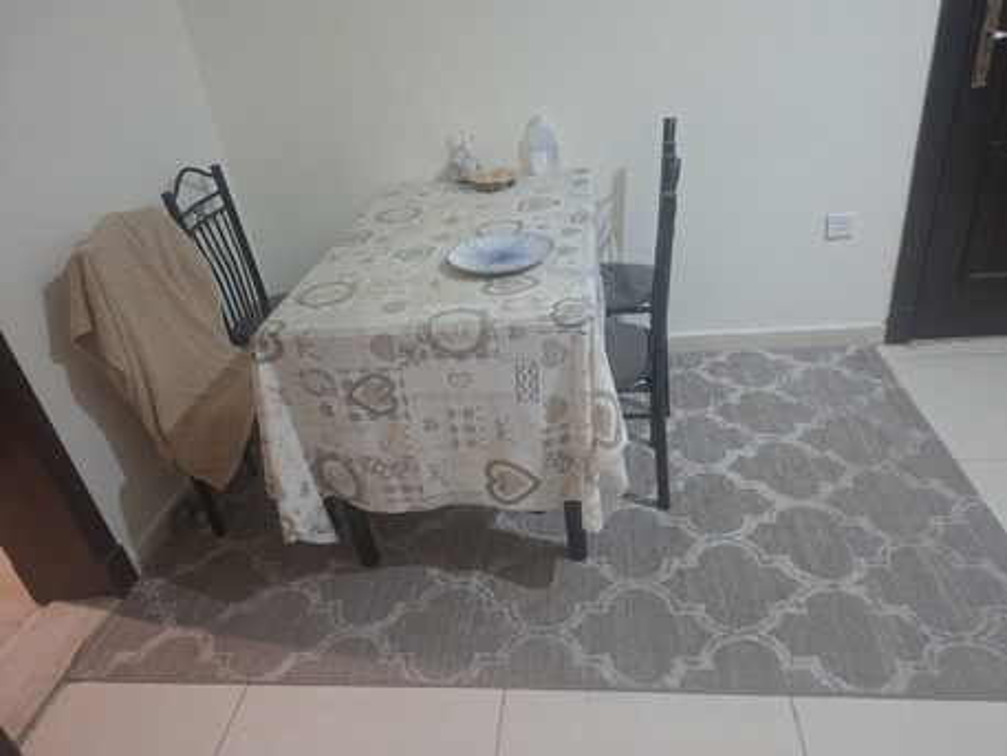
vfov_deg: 58.9
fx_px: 669
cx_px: 504
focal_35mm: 23
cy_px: 378
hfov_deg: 73.9
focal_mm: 5.54
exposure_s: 1/25
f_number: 1.8
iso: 640
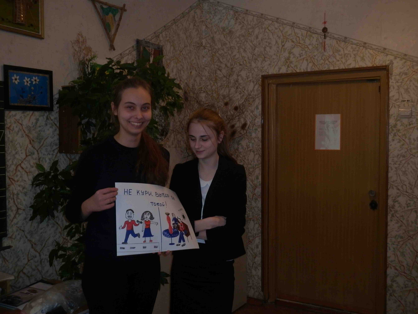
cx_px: 209
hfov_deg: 47.9
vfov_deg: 36.8
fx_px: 471
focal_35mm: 39
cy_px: 157
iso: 100
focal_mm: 7.1
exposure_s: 1/40
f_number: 3.3
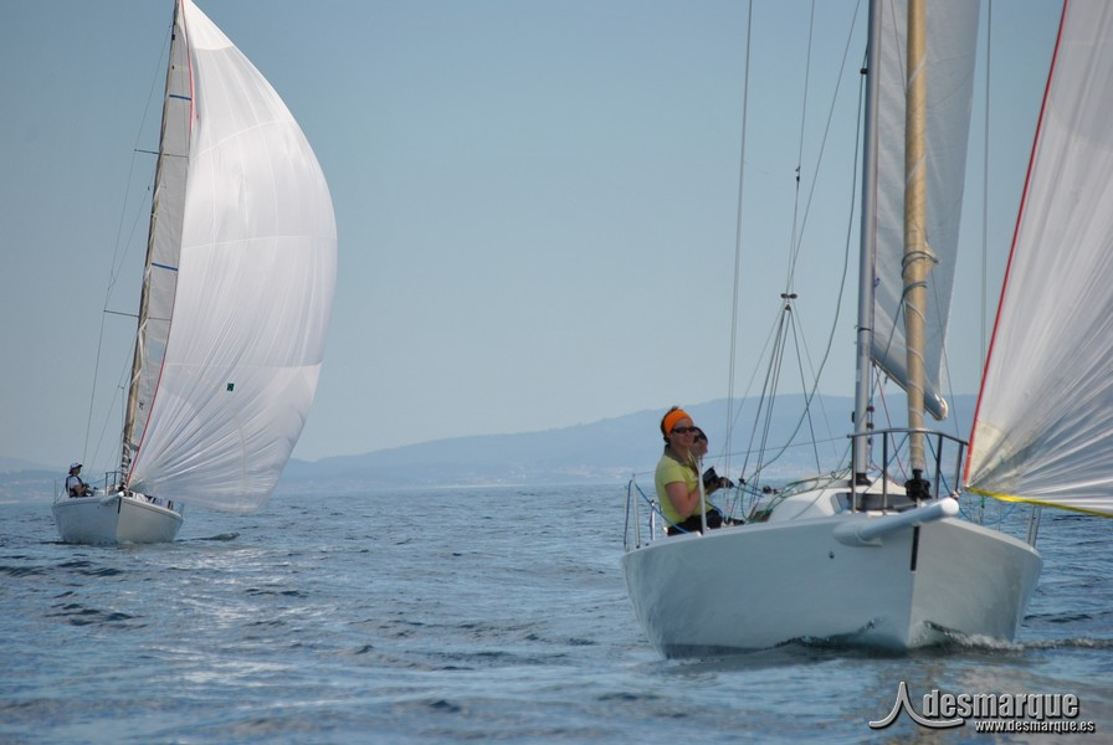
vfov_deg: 6.3
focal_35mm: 218
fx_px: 6733
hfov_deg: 9.4
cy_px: 372
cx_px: 556
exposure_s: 1/1250
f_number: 5
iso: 200
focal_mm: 145
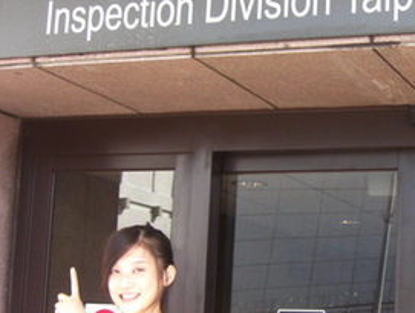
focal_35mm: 84
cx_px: 372
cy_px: 169
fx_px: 1008
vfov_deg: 17.6
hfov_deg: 22.7
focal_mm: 7.9
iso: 200
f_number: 2.8
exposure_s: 1/320
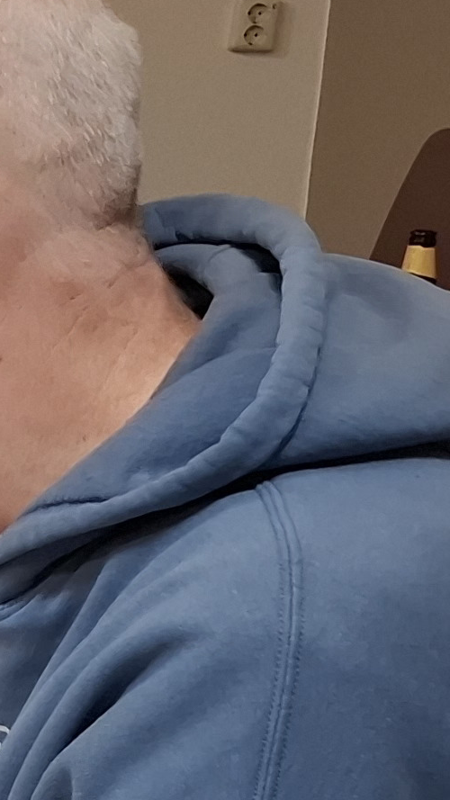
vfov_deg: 18.5
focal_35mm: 115
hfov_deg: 8.3
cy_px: 636
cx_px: -1062
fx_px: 2440
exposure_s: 1/50
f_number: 1.8
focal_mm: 5.54
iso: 320
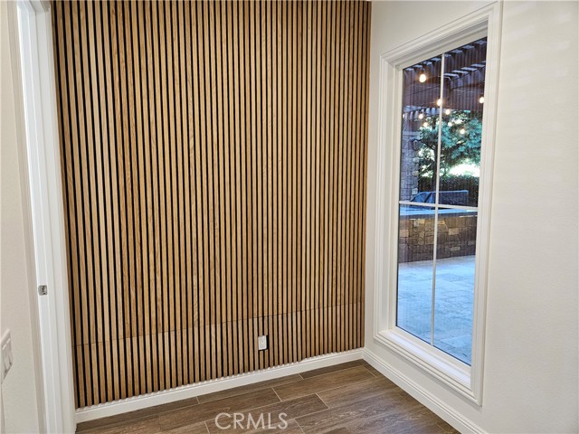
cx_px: 290
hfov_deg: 73.9
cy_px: 217
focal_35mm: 23
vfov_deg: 58.9
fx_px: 385
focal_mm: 5.4
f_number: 1.8
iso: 500
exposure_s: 1/120
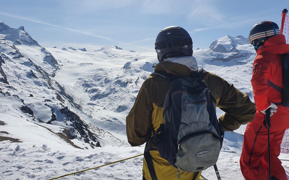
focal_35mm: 28
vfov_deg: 44.5
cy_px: 86
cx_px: 145
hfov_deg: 66.5
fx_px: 221
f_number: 2.4
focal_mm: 4.32
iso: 50
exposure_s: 1/5136
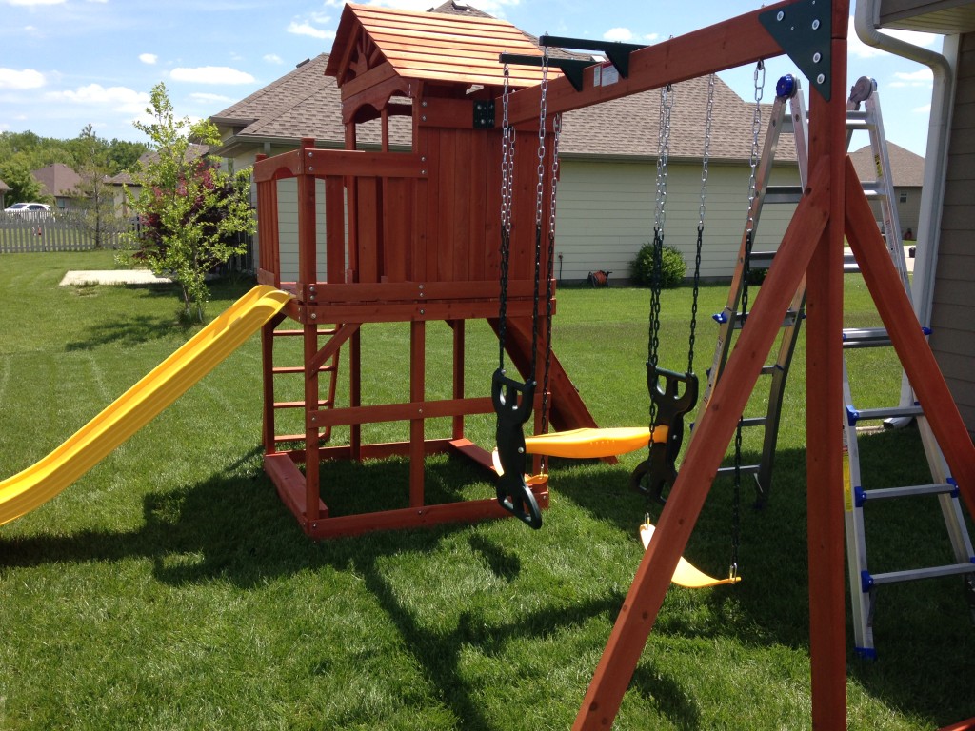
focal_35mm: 33
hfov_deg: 55.4
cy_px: 366
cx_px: 488
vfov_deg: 42.9
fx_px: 929
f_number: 2.4
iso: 50
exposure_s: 1/968
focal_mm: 4.12
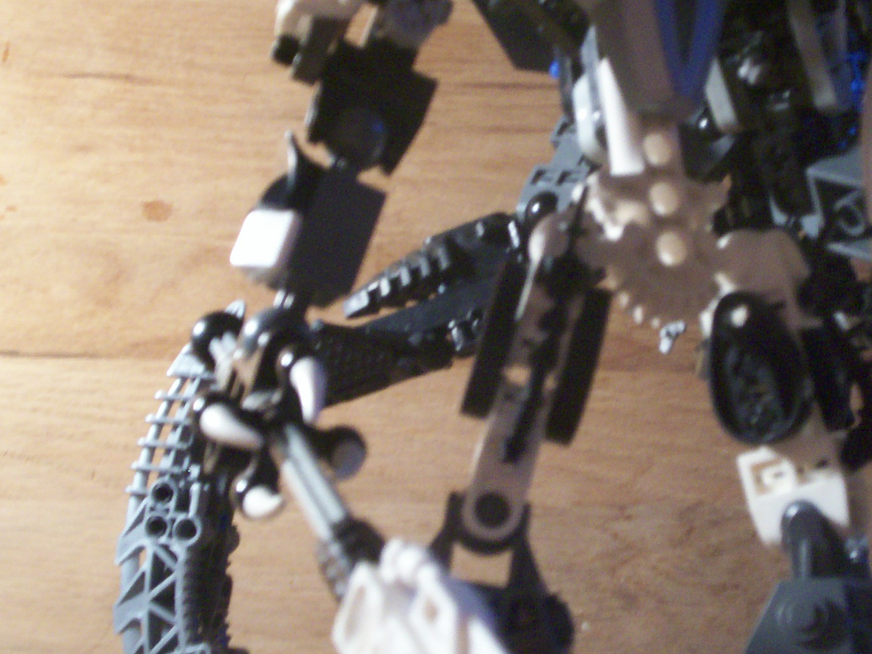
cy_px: 199
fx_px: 1537
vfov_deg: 23.9
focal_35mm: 61
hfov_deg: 31.5
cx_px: 562
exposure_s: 1/9.29
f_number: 4.5
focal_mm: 5.9
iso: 140
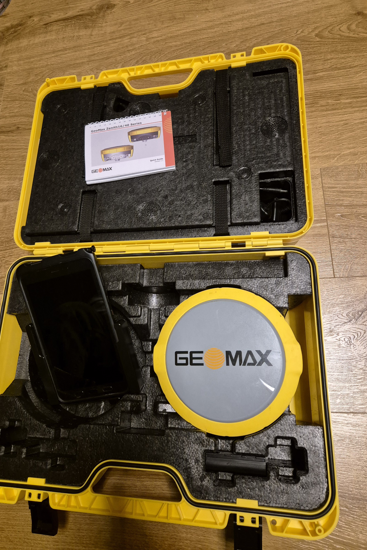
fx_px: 367
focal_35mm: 24
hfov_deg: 53.1
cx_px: 172
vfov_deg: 73.7
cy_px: 274
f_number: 1.8
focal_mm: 5.4
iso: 800
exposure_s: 1/100
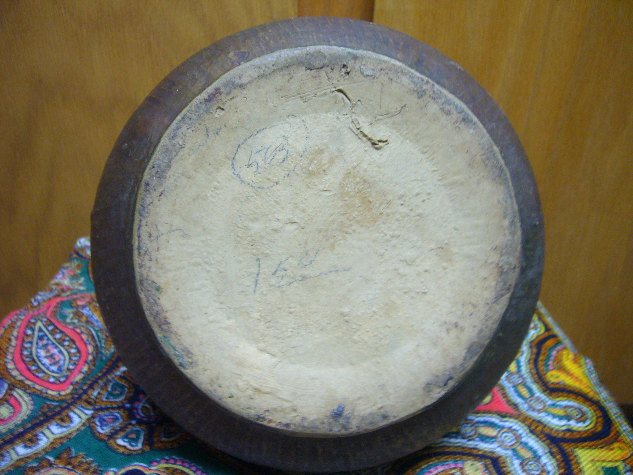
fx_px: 512
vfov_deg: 49.7
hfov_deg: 63.4
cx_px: 316
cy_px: 238
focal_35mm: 28
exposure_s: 1/15
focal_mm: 4.6
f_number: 2.8
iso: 160
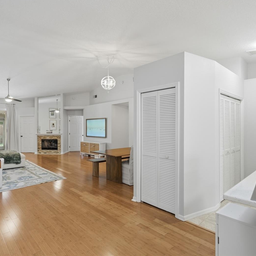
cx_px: 98
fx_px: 176
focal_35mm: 21
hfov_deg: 71.1
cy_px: 125
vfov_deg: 72.1
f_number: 5.6
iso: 1600
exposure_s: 1/1250
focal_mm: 16
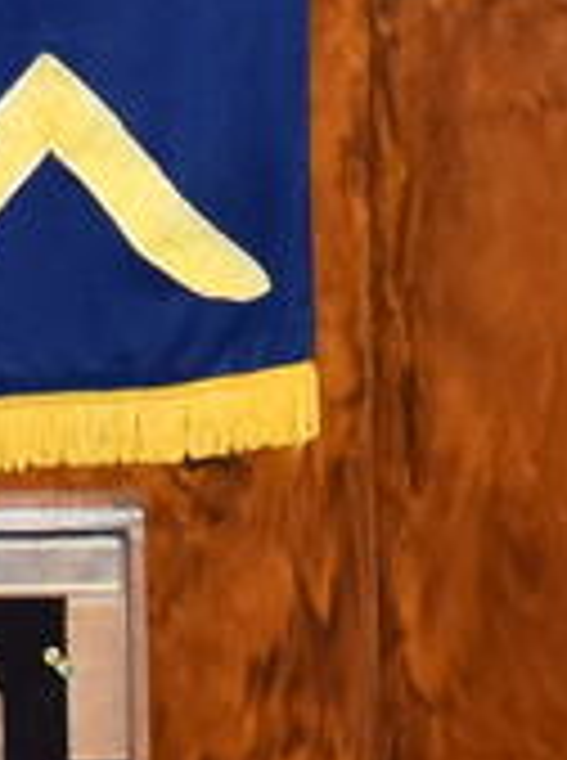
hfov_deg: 4.8
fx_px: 6752
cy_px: -438
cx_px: 292
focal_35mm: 308
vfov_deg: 6.4
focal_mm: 18
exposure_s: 1/60
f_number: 3.5
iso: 1800
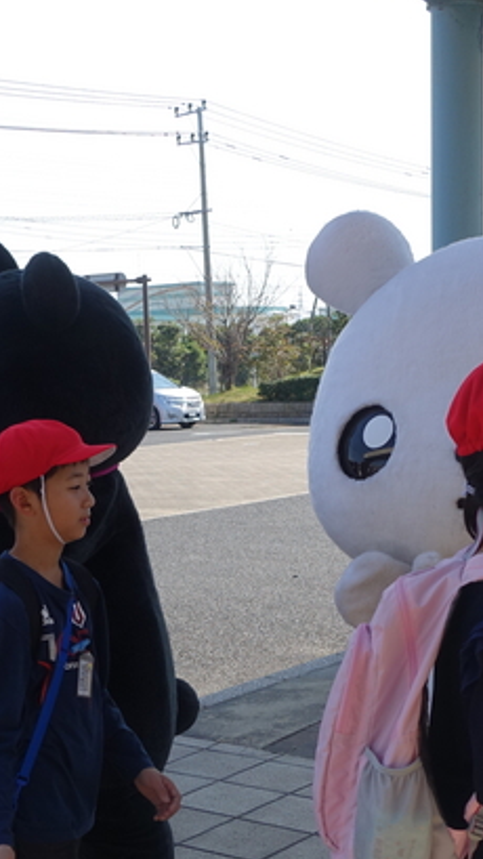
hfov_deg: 20.3
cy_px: 540
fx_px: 1344
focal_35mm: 59
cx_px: 172
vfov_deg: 35.2
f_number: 4
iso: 125
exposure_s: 1/500
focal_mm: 8.9
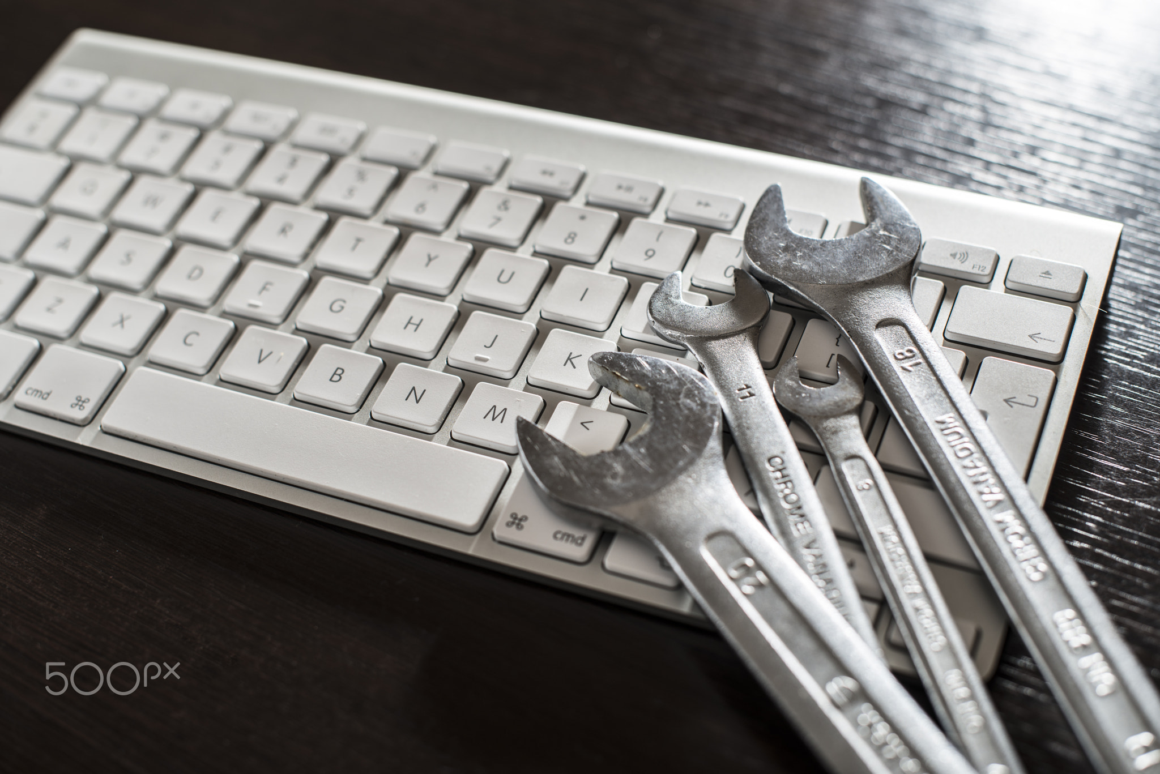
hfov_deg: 39.6
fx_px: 1612
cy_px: 387
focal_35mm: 50
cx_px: 580
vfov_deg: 27.0
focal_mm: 50
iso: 100
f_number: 3.2
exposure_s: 1/160
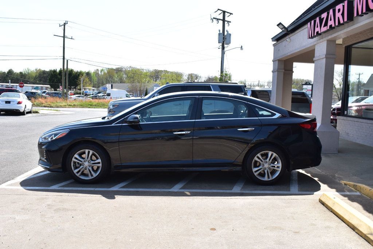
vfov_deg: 36.8
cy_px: 124
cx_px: 186
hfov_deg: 53.1
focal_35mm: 36
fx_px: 373
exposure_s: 1/320
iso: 400
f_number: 11
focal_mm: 24
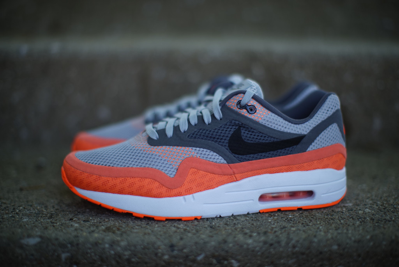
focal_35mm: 50
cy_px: 134
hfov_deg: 39.6
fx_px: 554
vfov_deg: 27.0
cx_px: 200
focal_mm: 50
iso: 50
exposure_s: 1/500
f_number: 1.3
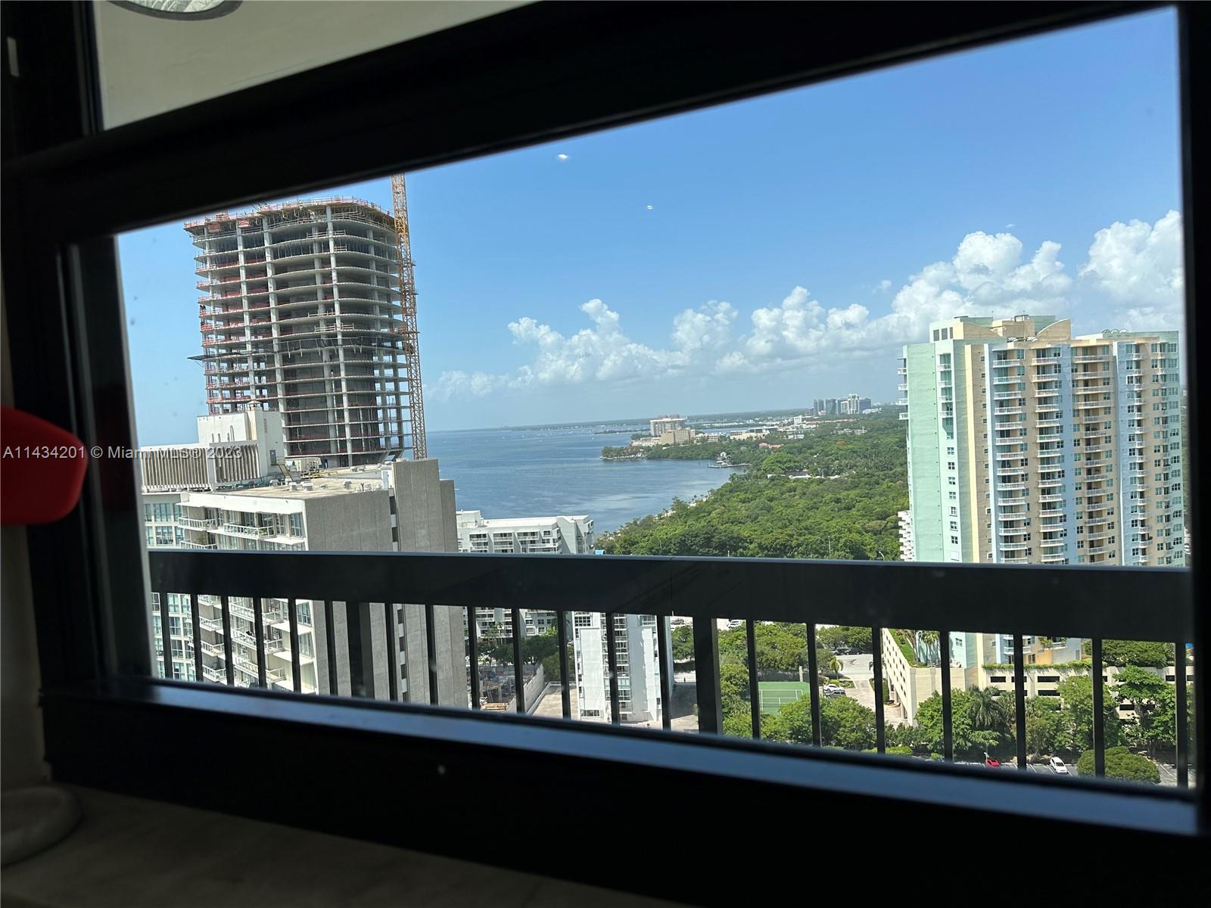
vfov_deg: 56.8
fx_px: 840
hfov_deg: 71.6
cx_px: 606
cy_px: 454
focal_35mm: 24
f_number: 1.78
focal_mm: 6.86
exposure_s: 1/4545
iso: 80
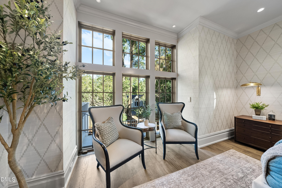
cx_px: 141
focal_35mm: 12
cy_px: 94
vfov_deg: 90.1
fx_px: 94
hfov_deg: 112.6
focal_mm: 12
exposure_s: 1/25
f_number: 7.1
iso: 800
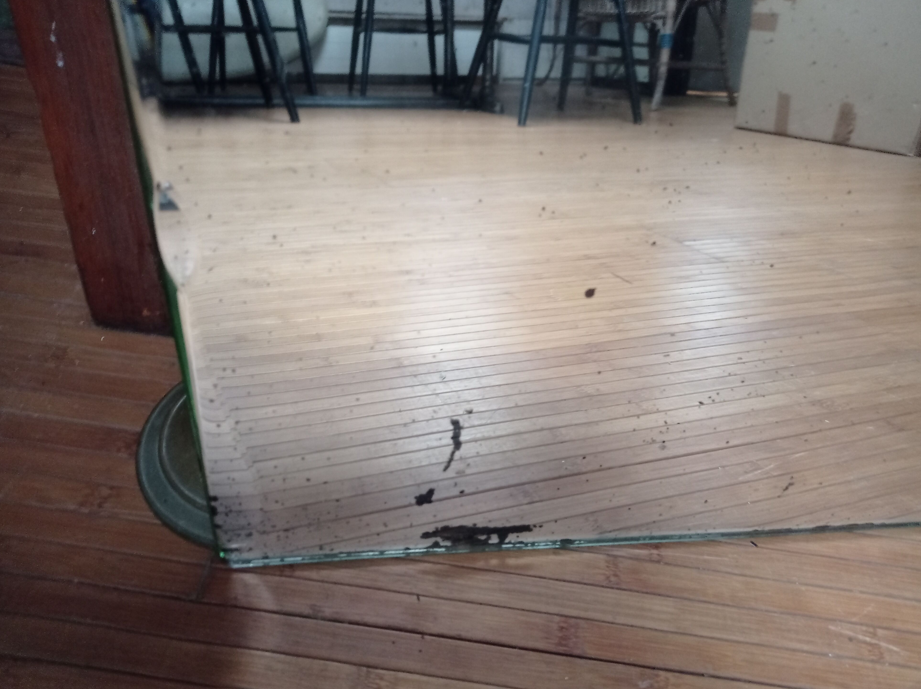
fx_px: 771
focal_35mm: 29
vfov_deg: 48.2
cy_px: 355
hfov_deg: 61.7
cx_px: 455
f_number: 1.79
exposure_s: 1/25
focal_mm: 4.74
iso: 778
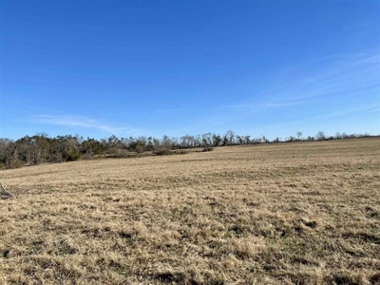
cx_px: 190
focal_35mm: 25
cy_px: 142
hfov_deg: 69.4
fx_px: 274
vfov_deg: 54.9
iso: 32
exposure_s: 1/4202
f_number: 1.6
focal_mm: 5.1
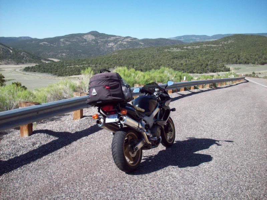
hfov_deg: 50.1
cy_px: 100
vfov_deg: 38.7
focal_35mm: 37
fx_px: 285
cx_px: 134
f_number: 5.6
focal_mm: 6.2
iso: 80
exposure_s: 1/277
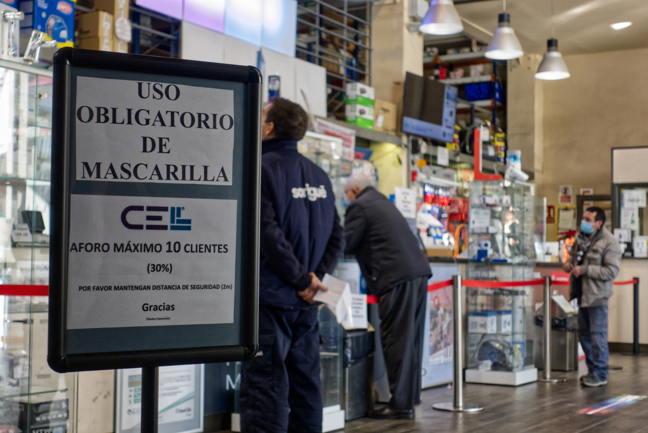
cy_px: 216
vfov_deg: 23.8
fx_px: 1027
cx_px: 324
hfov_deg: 35.0
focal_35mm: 57
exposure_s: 1/80
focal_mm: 20.8
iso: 500
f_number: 2.8
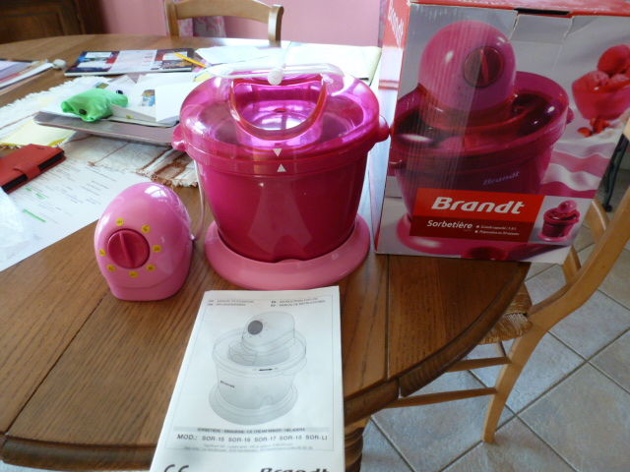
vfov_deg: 56.8
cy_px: 236
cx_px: 315
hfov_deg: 71.6
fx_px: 437
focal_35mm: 24
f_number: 3.3
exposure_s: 1/60
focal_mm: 4.3
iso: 250
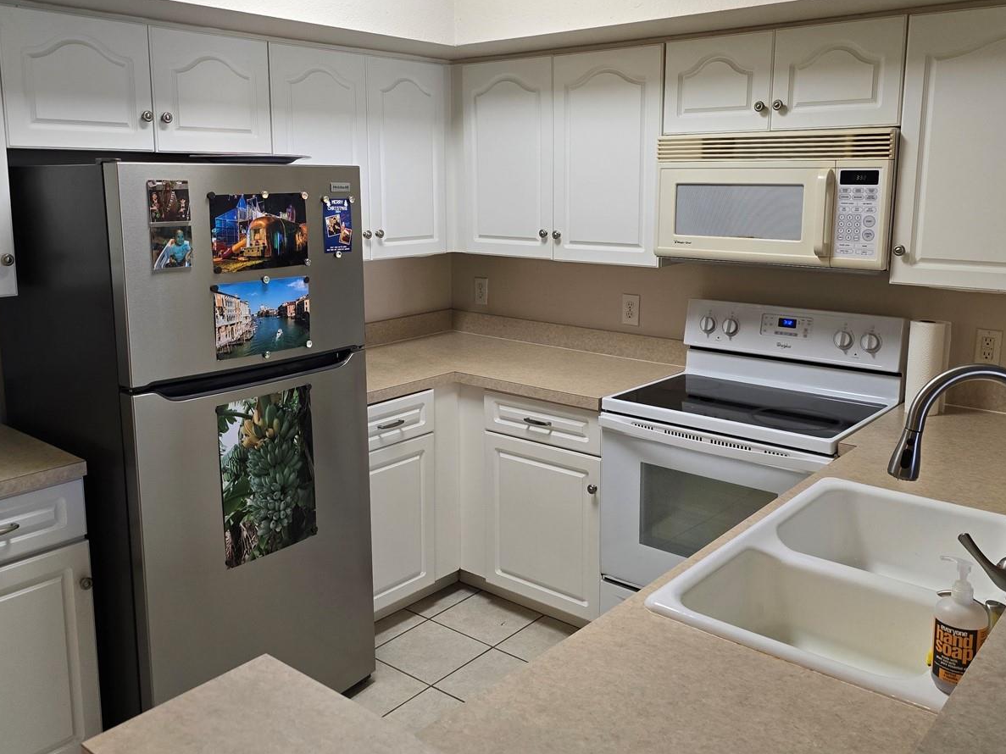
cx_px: 481
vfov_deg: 45.3
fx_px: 901
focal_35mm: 31
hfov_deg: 58.3
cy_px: 314
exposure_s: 1/120
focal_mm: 6.3
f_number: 1.7
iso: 160
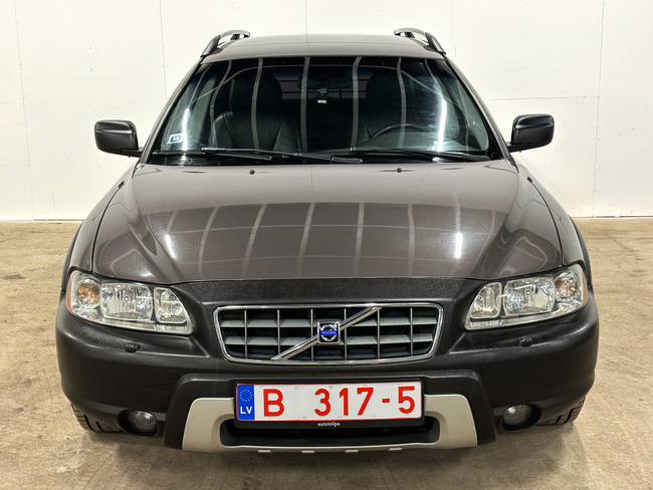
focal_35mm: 48
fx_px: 906
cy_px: 245
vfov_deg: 30.3
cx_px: 326
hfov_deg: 39.6
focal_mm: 6.86
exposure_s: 1/35
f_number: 1.8
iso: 200
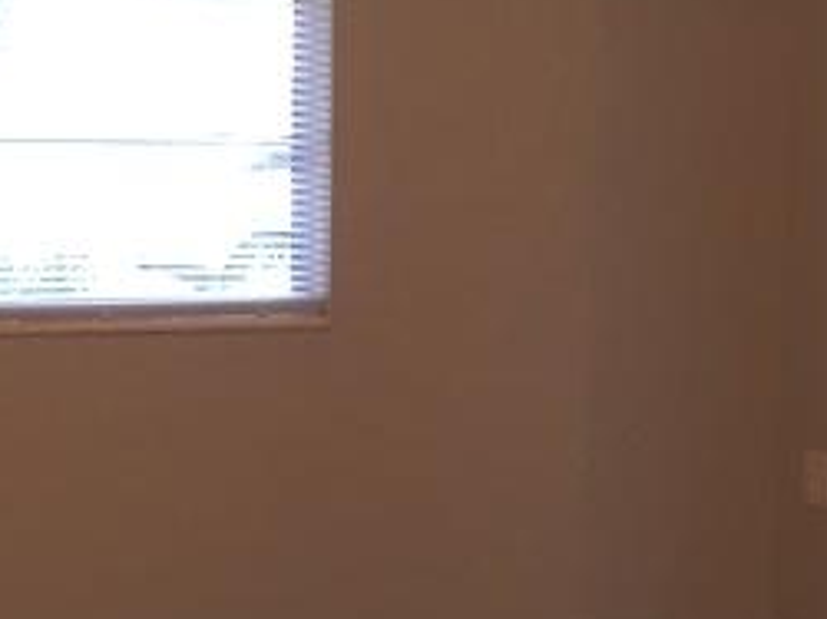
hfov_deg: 16.5
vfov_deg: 12.3
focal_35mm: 119
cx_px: 648
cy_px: 609
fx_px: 2840
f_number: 2.2
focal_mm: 4.15
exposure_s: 1/30
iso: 100
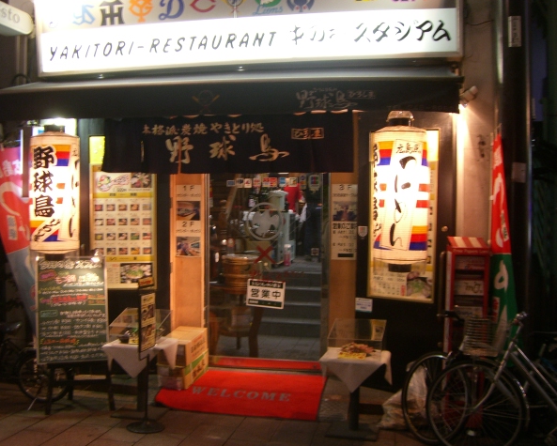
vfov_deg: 37.4
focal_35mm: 40
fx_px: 660
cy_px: 223
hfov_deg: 45.8
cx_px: 263
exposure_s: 1/8
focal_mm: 6.2
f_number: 2.7
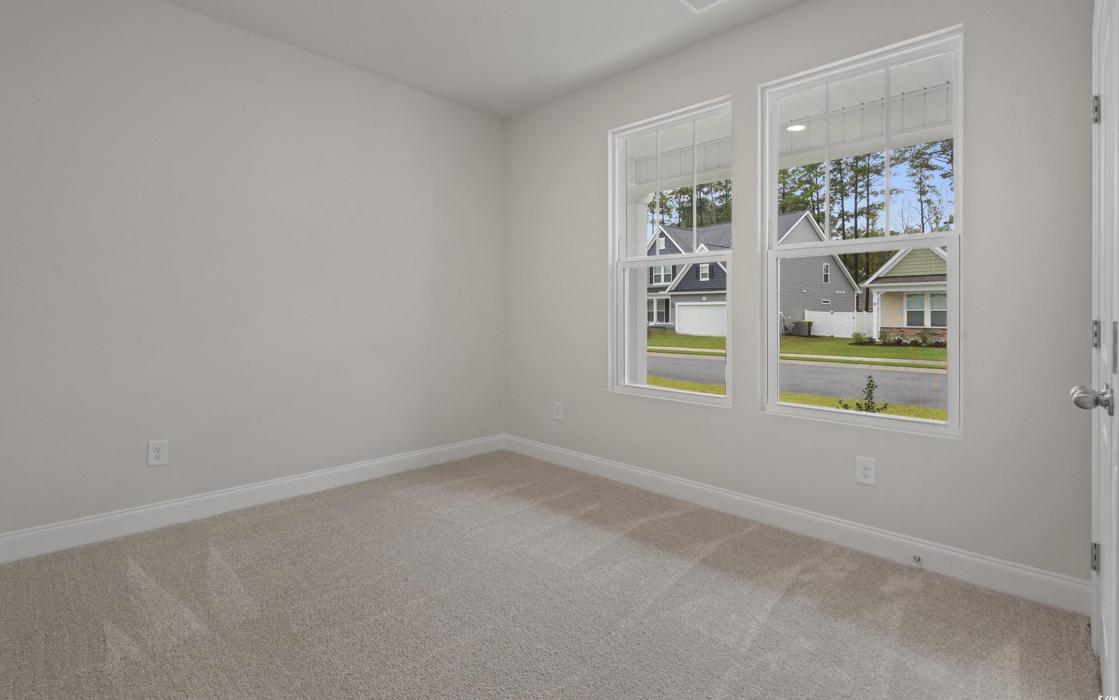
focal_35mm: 17
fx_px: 518
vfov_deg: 67.8
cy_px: 312
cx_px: 540
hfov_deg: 94.3
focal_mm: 16
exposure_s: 1/15
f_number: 8
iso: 1250
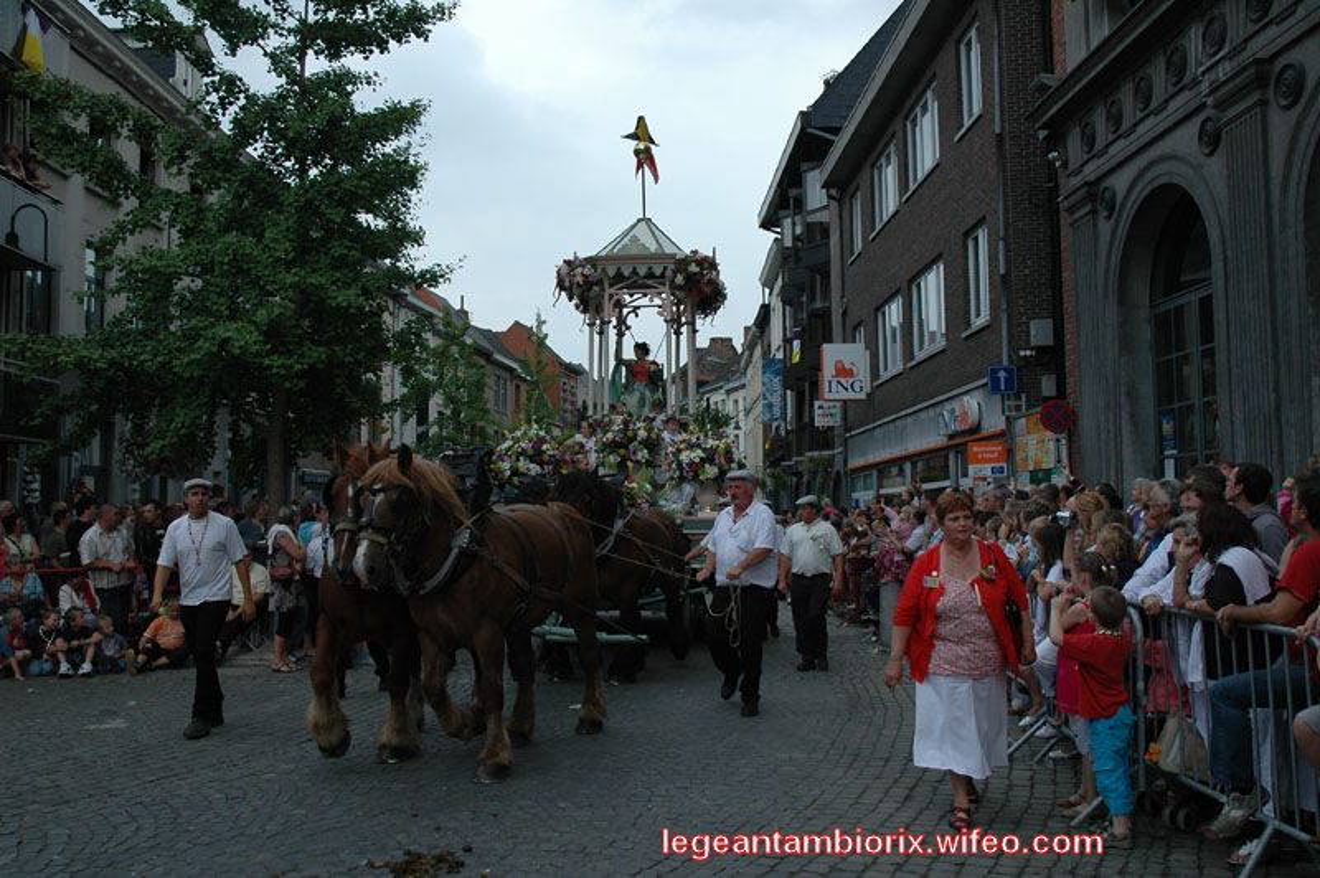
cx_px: 660
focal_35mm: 33
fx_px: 1209
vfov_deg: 39.9
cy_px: 439
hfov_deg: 57.3
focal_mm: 22
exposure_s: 1/640
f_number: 5.6
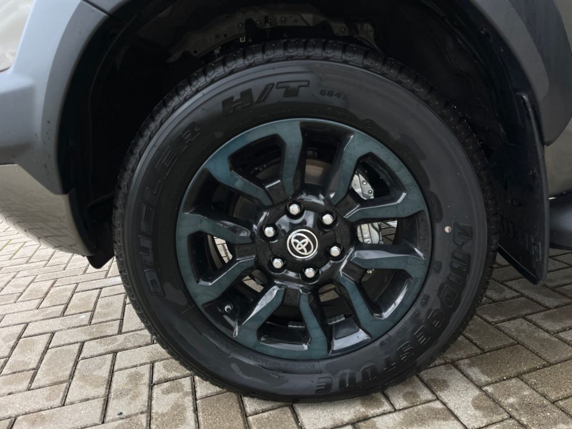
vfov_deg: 53.1
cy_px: 214
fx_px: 430
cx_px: 286
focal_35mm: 26
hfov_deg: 67.3
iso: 50
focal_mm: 5.1
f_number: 1.6
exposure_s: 1/864
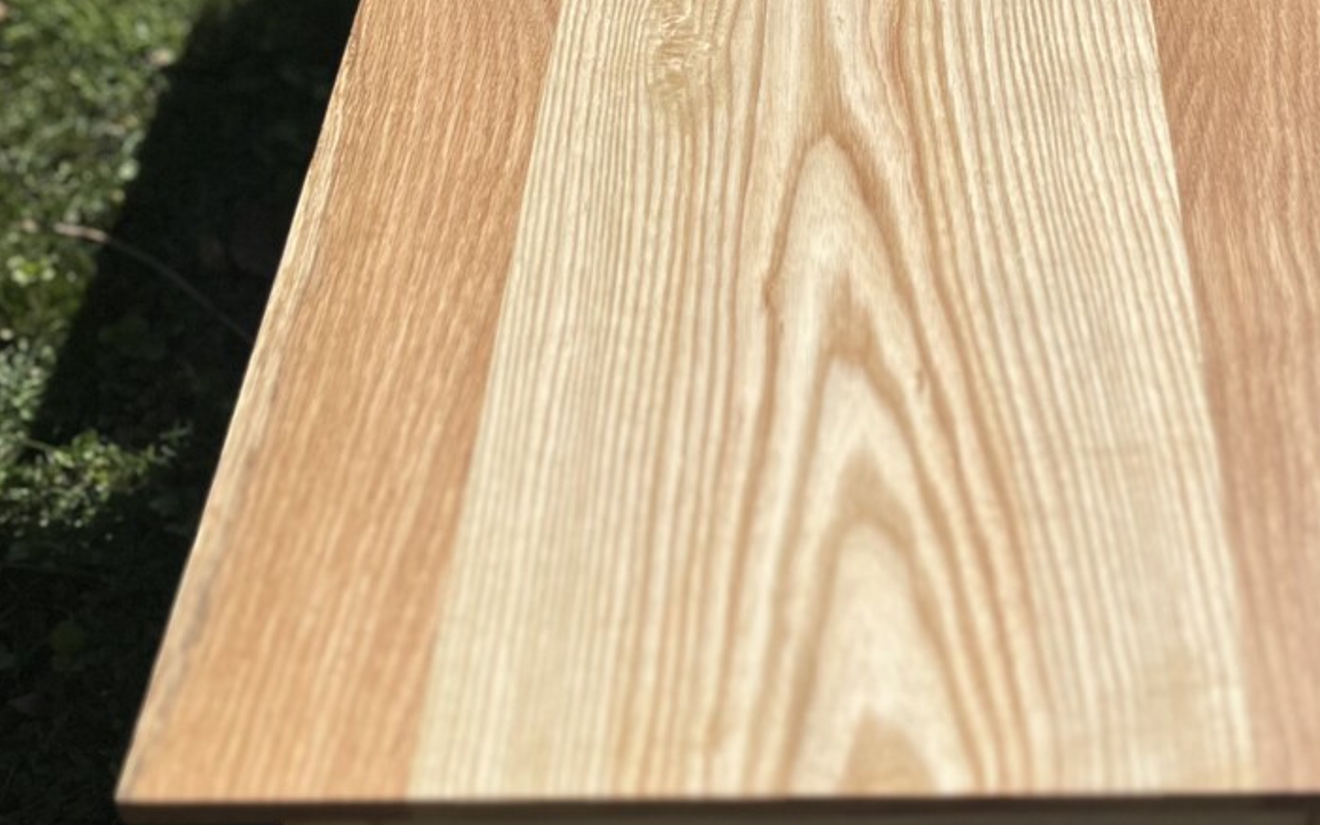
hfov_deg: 34.2
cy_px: -17
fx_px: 2122
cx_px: 895
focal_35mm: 59
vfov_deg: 21.2
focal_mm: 5.1
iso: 50
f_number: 1.6
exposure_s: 1/13333
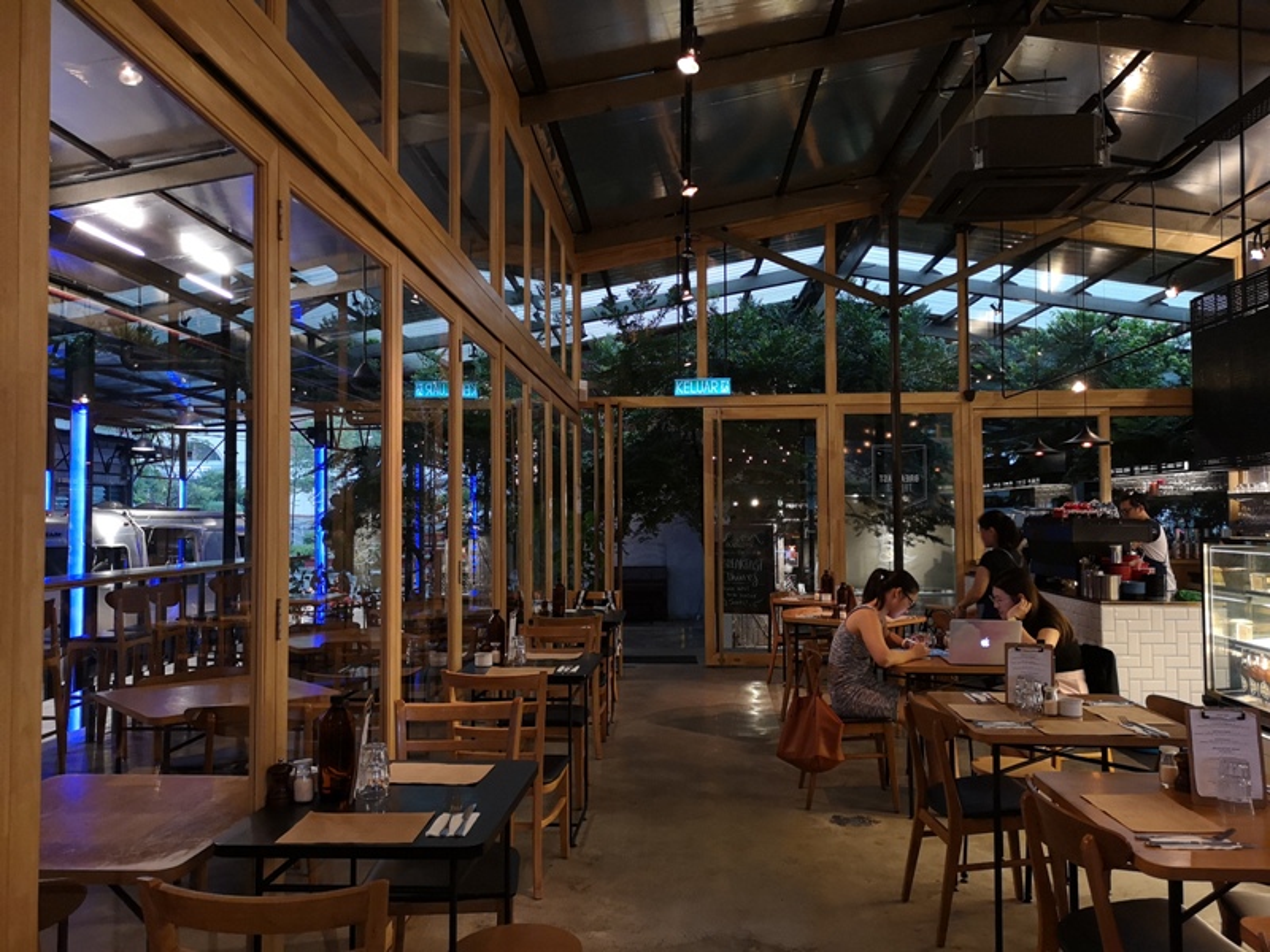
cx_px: 635
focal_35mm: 27
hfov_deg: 65.3
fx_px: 991
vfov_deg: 51.4
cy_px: 476
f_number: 1.8
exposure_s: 1/33.3
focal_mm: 3.95
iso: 500
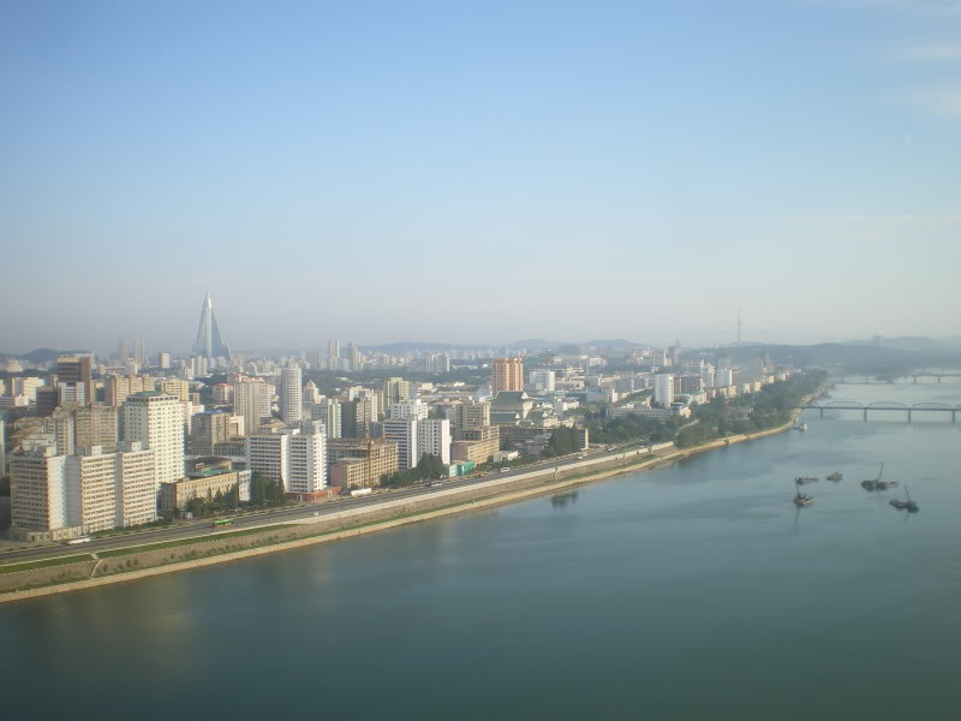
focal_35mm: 36
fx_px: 999
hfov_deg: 51.4
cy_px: 360
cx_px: 480
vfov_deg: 39.7
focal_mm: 6.3
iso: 50
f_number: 4.6
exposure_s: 1/250
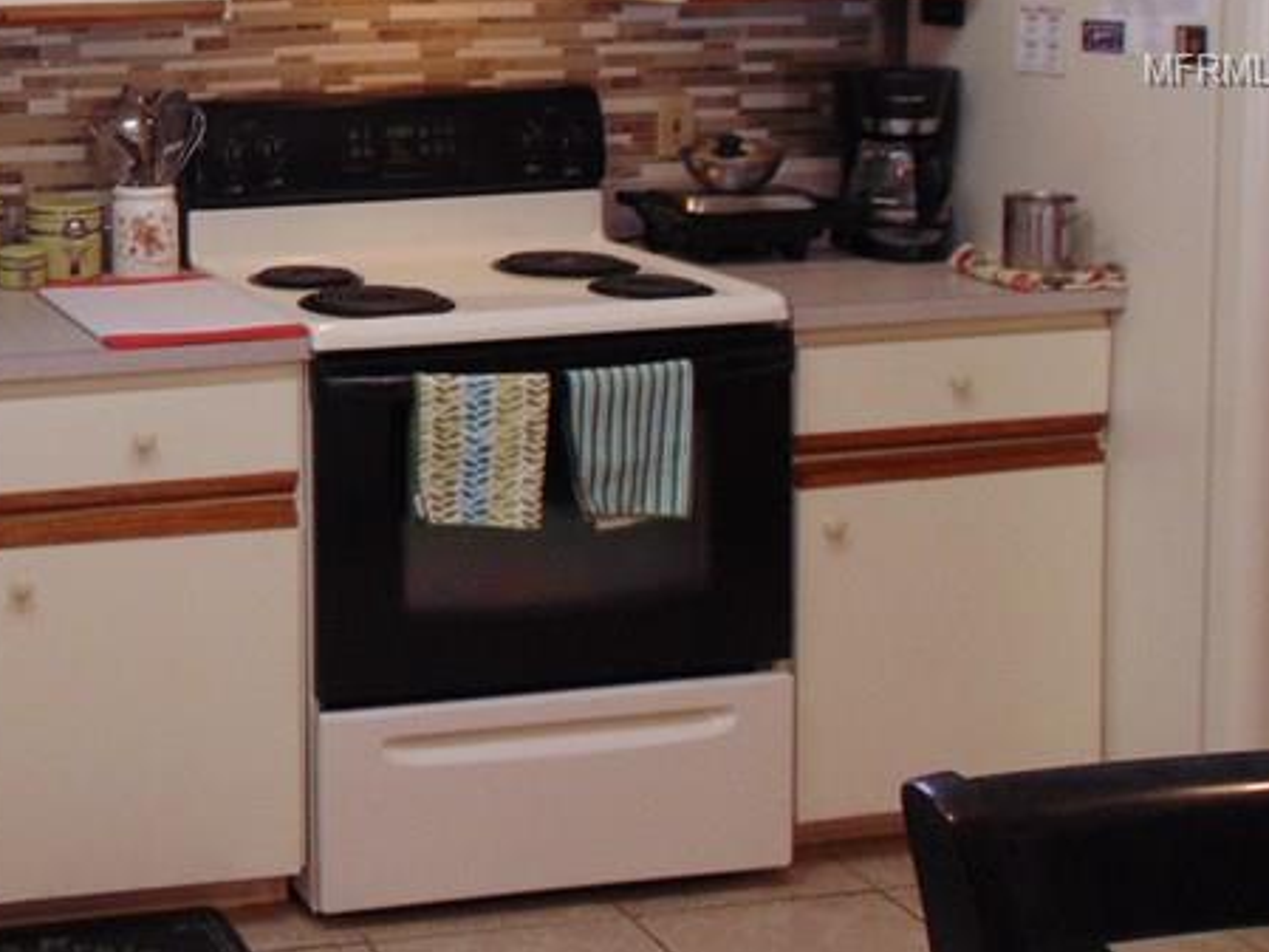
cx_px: -133
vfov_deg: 24.8
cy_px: 71
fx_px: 2090
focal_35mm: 57
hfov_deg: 30.2
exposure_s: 1/30
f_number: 3
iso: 100
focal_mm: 4.5
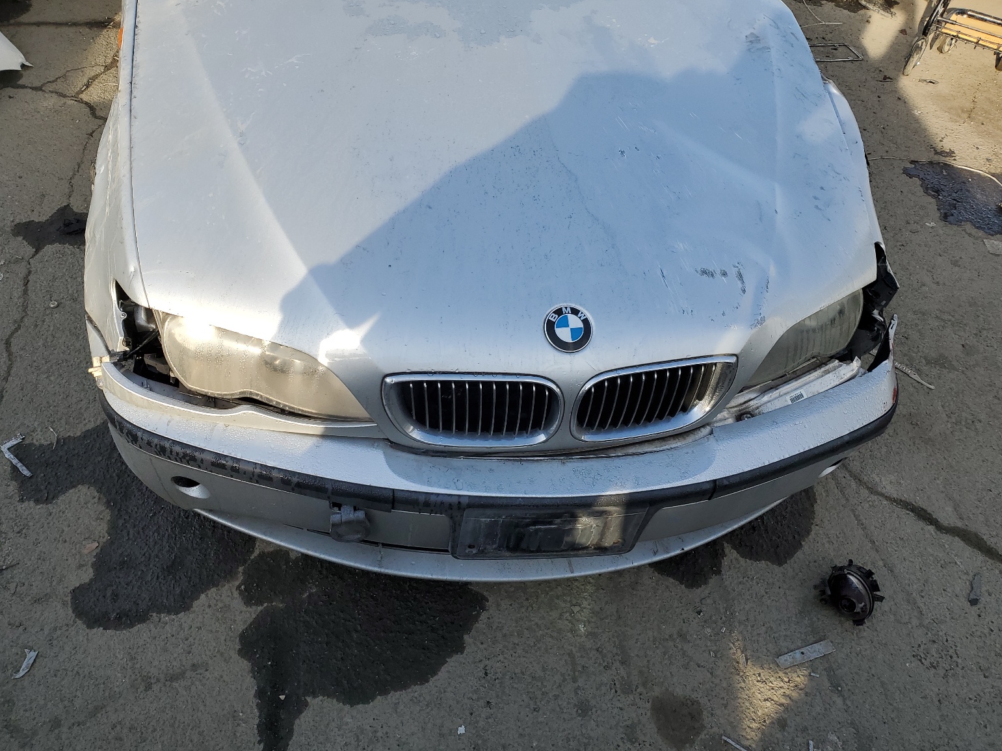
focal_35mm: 27
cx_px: 484
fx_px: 782
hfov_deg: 65.3
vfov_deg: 51.4
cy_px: 368
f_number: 1.5
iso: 50
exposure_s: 1/1429
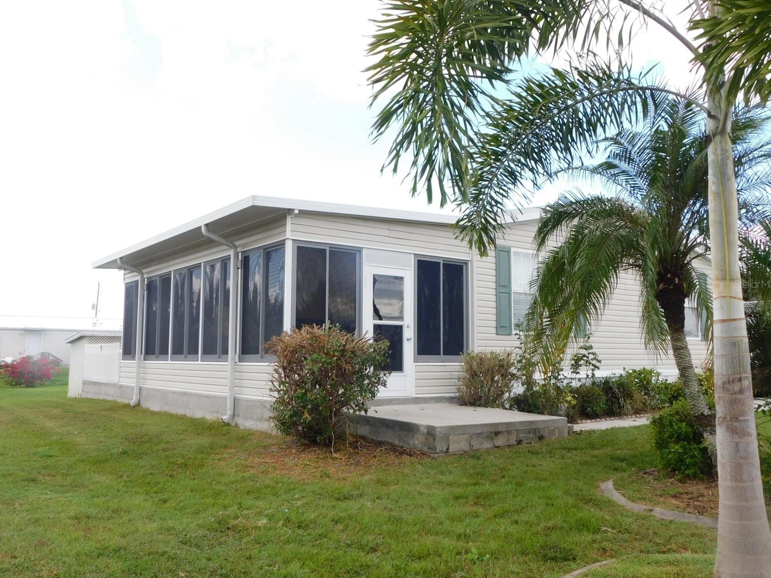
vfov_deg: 45.4
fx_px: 690
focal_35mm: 31
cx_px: 383
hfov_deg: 58.4
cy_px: 284
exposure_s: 1/320
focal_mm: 5.3
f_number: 3.2
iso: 125
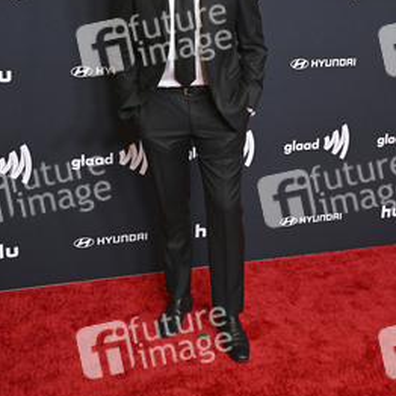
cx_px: 198
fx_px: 621
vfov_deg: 34.8
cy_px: 116
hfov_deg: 35.4
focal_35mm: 48
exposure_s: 1/250
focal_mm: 37
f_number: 5.6
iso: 4000
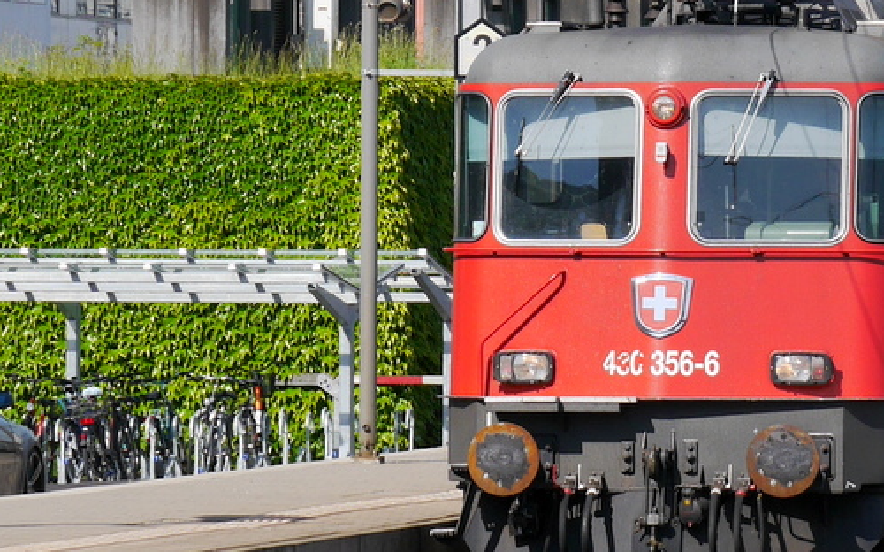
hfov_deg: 8.1
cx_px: 709
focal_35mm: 259
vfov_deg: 5.1
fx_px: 6237
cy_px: 231
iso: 160
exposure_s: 1/400
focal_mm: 61
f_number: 7.1
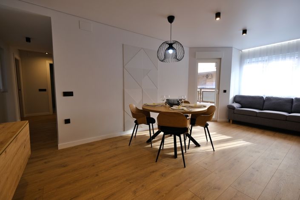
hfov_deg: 100.4
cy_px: 100
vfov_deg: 77.3
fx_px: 125
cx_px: 150
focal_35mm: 15
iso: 160
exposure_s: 1/40
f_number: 4.5
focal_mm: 10
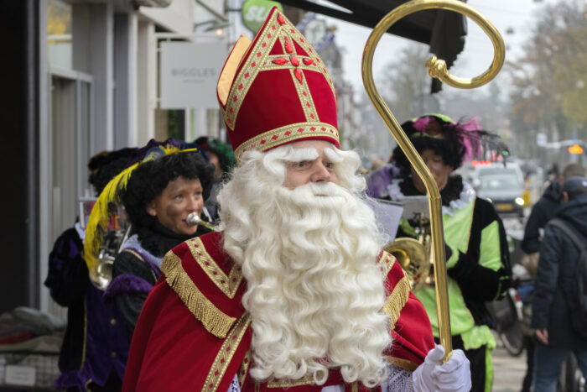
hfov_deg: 13.0
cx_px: 294
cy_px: 196
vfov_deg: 8.7
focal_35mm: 158
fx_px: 2568
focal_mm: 105
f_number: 8
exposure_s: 1/160
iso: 1400
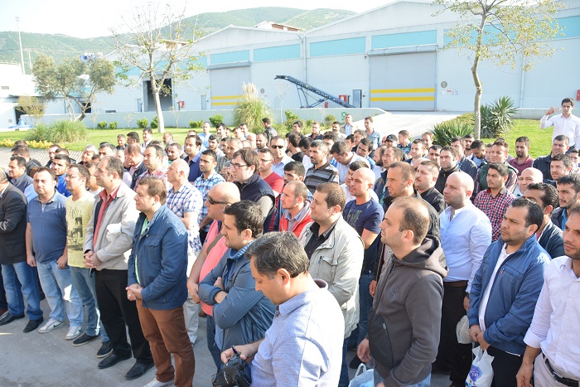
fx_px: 435
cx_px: 290
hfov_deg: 67.4
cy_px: 194
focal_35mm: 27
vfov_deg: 47.9
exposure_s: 1/90
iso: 100
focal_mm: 18
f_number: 4.8
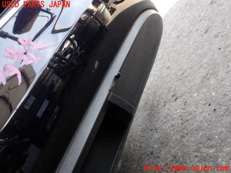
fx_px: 200
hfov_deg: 60.0
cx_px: 116
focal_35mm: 30
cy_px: 86
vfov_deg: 46.8
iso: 100
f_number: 3.2
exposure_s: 1/60
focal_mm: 5.4
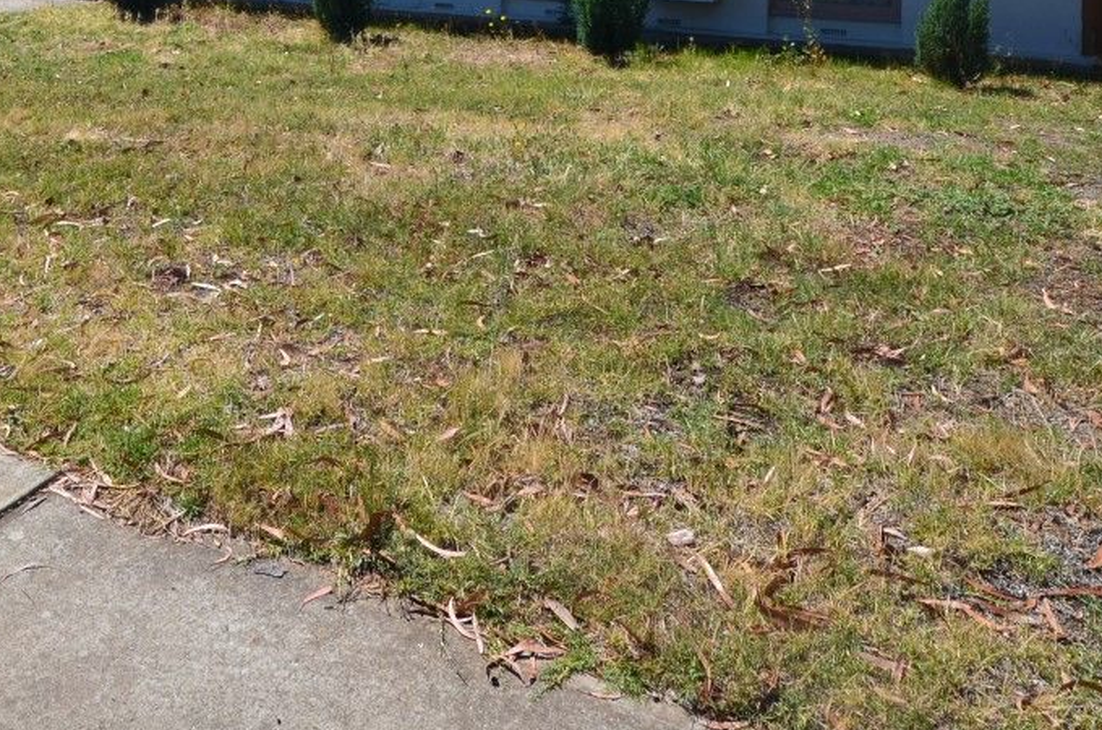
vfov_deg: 31.2
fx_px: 1099
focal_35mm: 36
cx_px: 318
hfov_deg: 51.6
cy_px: -133
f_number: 10
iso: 200
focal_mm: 10
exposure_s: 1/250
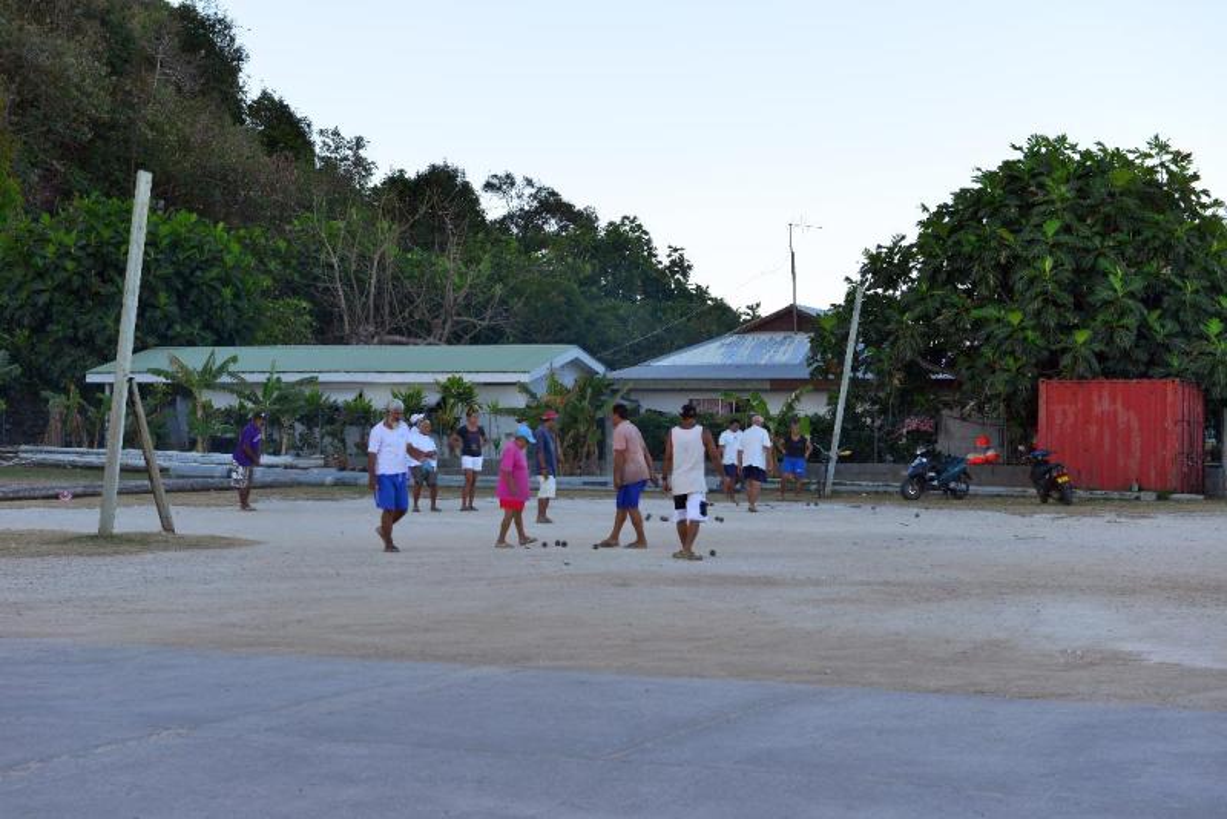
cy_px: 410
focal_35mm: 66
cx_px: 614
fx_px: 2250
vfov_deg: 20.6
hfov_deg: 30.5
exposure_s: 1/200
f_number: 7.1
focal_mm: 66
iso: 200
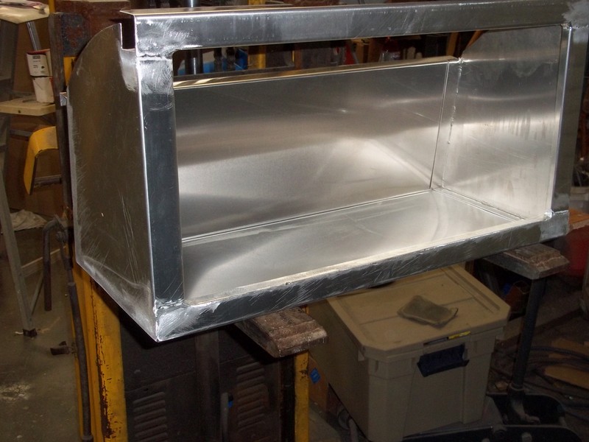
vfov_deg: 39.7
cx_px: 294
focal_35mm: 36
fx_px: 613
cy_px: 221
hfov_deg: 51.4
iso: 160
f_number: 3.1
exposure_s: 1/30
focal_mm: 6.5
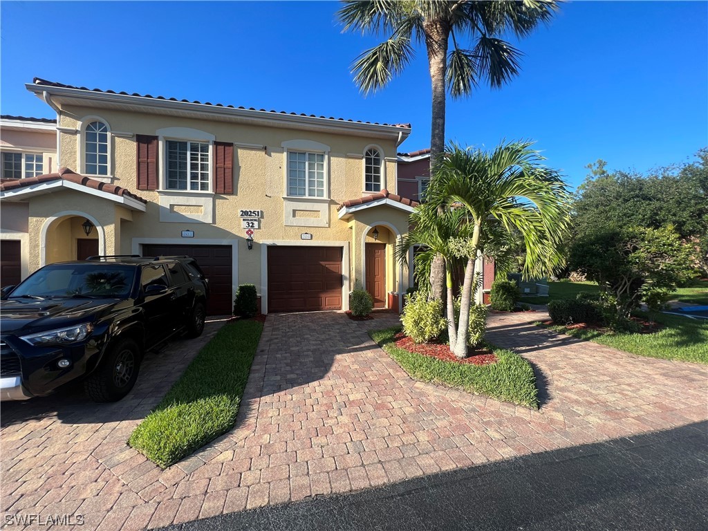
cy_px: 266
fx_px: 266
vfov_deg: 89.9
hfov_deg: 106.2
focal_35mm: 13
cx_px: 354
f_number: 1.8
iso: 32
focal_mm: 1.57
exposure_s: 1/815
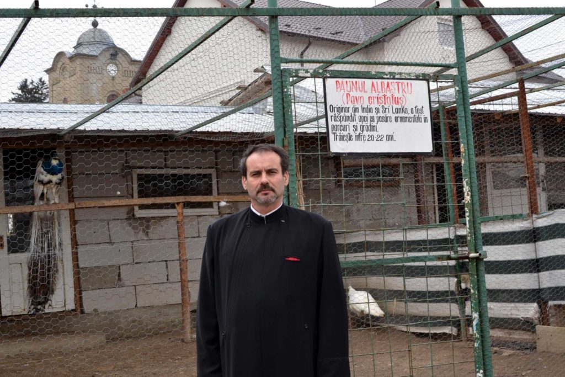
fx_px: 824
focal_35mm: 52
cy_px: 188
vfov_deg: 25.8
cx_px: 282
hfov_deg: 37.8
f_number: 8
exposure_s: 1/80
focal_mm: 35
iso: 100
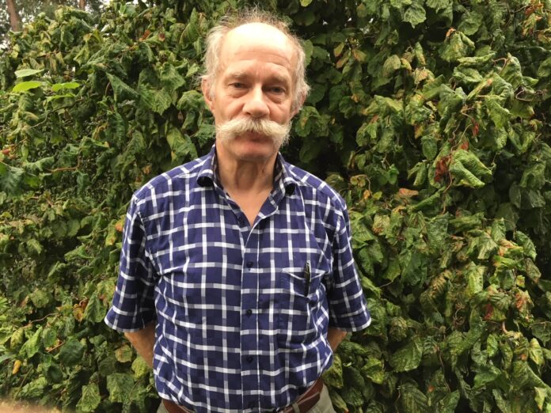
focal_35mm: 29
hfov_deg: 61.7
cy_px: 206
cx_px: 276
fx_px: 462
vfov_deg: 48.2
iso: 40
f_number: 2.2
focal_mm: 4.15
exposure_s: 1/33
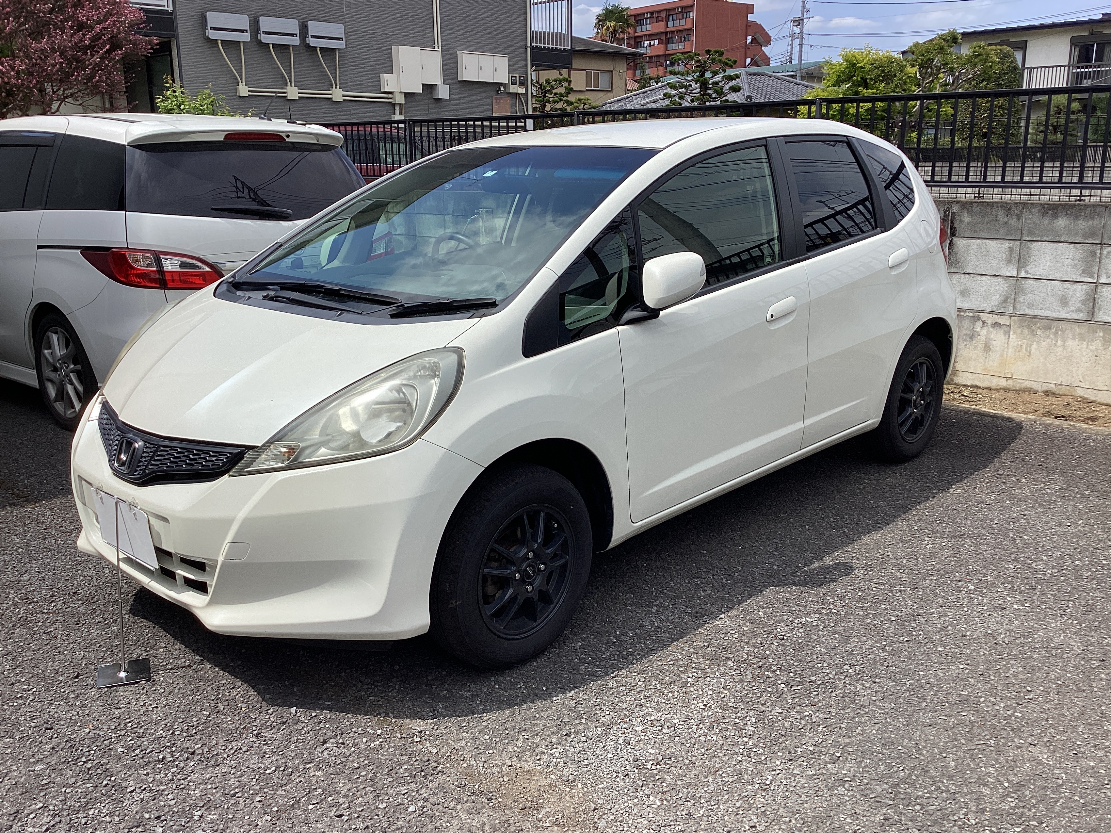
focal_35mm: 31
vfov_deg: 45.4
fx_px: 995
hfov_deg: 58.4
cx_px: 556
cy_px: 416
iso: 25
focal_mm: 3.3
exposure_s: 1/1538
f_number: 2.4
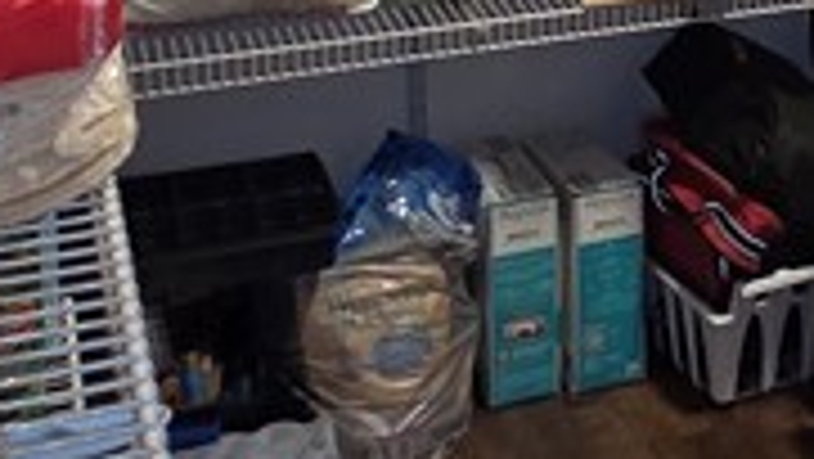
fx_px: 1727
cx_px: 1016
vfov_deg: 13.9
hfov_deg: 23.8
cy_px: -292
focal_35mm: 80
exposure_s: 1/20
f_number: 2.2
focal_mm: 2.2
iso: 500
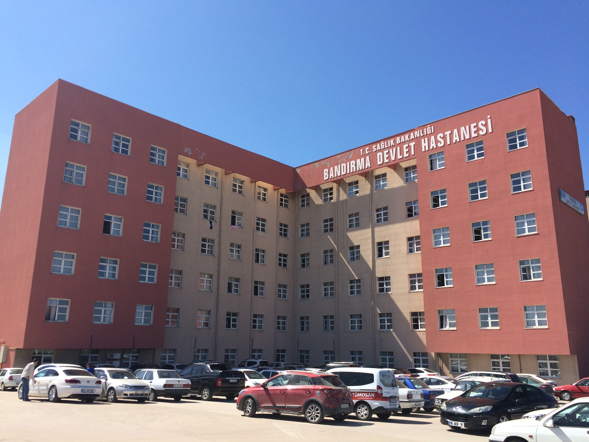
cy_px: 221
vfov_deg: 48.2
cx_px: 294
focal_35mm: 29
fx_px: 493
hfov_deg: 61.7
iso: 32
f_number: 2.2
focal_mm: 4.15
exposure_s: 1/2160
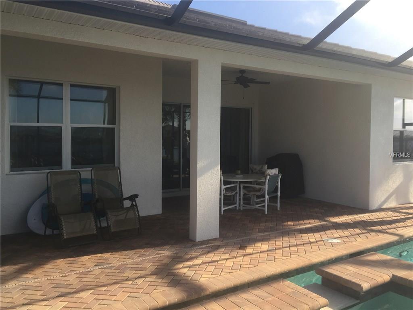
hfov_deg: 61.7
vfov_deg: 48.2
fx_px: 346
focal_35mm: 29
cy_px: 155
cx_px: 206
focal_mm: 4.15
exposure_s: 1/347
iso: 32
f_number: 2.2
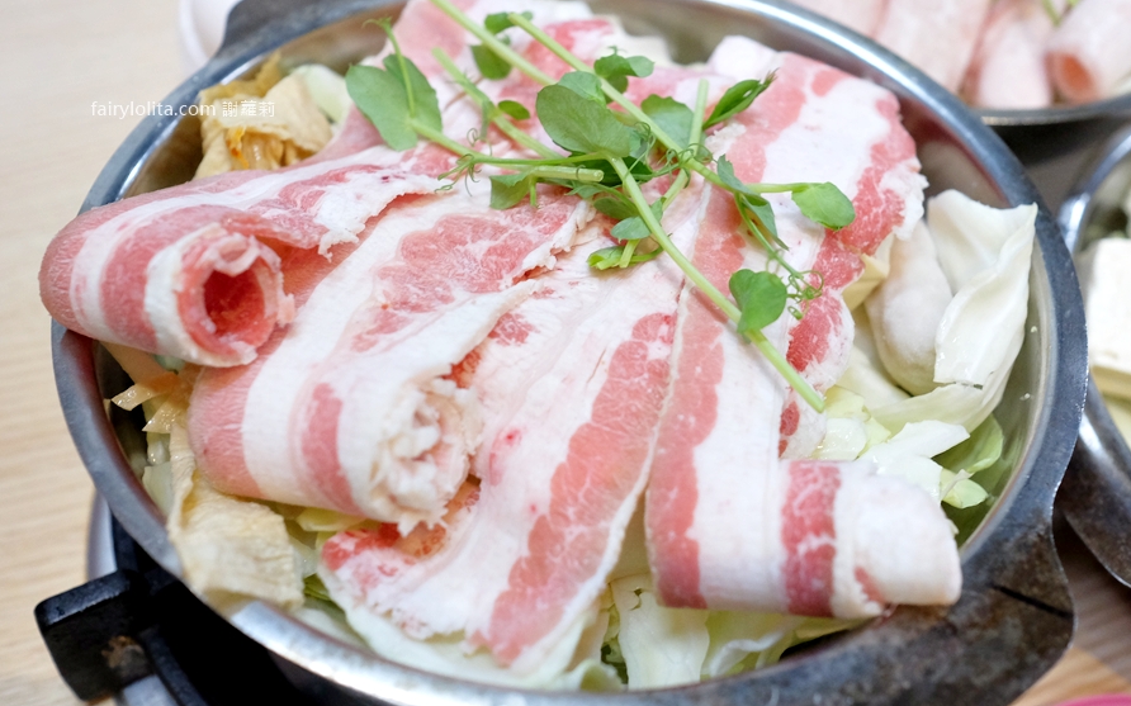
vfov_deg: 35.3
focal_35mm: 36
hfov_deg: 54.0
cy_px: 350
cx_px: 566
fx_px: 1109
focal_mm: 23
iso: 2000
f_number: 3.6
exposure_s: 1/70
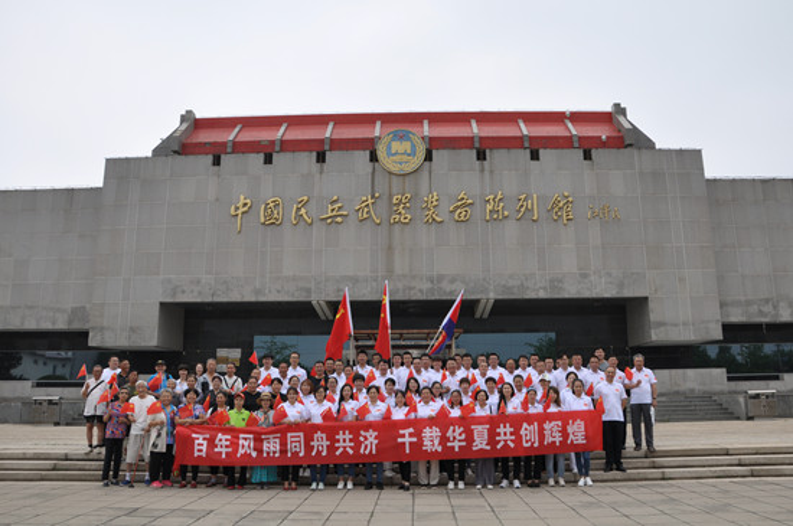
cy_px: 263
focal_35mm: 27
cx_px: 396
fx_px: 594
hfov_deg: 67.5
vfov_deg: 47.8
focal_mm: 18
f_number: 9.5
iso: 200
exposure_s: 1/200
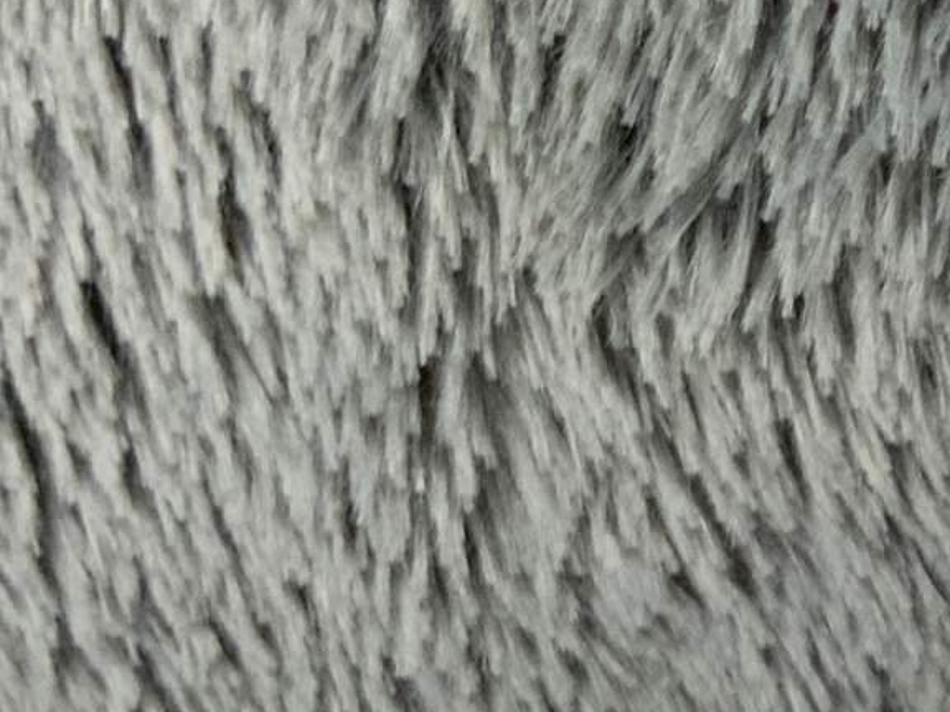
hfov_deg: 13.9
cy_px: 625
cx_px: 1610
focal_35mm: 129
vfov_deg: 11.4
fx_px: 3540
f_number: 1.8
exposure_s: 1/100
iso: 64
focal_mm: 3
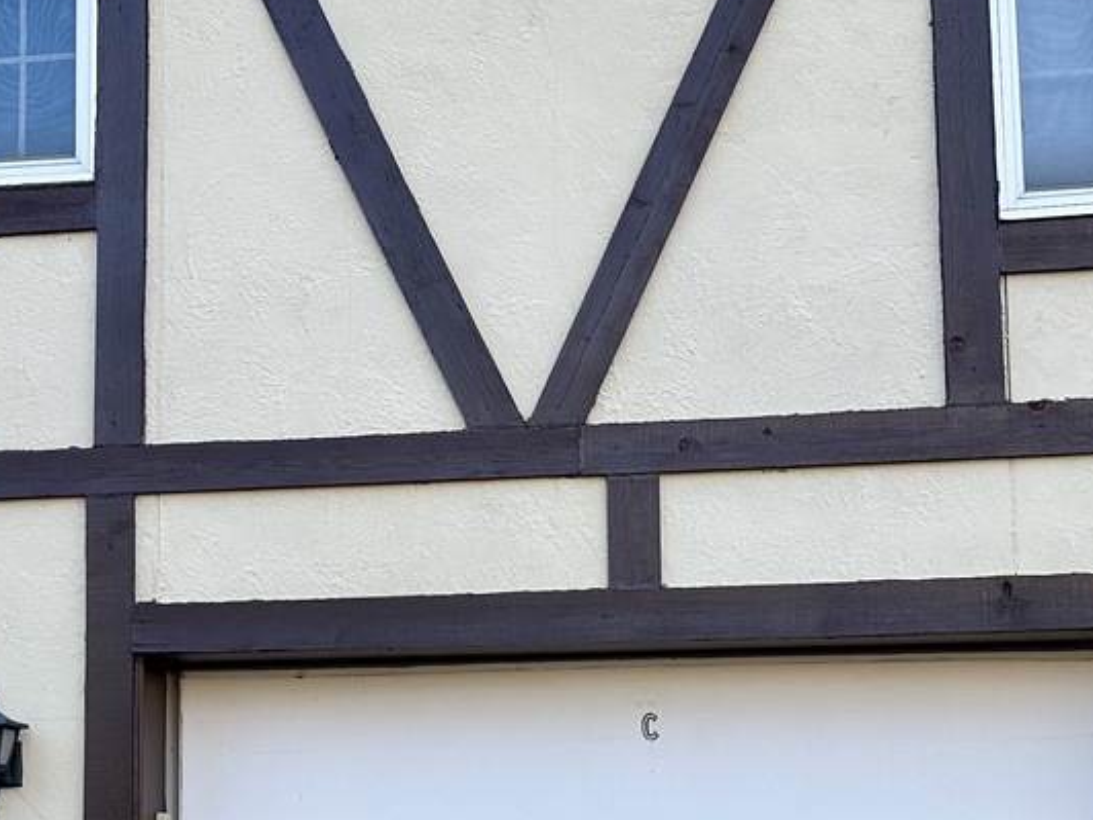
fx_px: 2052
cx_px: 368
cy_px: 617
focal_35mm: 65
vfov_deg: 22.4
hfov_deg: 29.6
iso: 80
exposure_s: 1/650
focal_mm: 6.86
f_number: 1.78
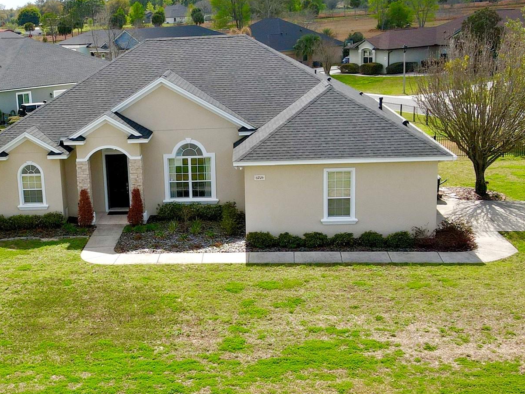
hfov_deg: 56.1
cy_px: 220
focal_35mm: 32
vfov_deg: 44.1
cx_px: 194
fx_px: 485
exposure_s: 1/640
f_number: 2.8
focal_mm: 4.5
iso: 100
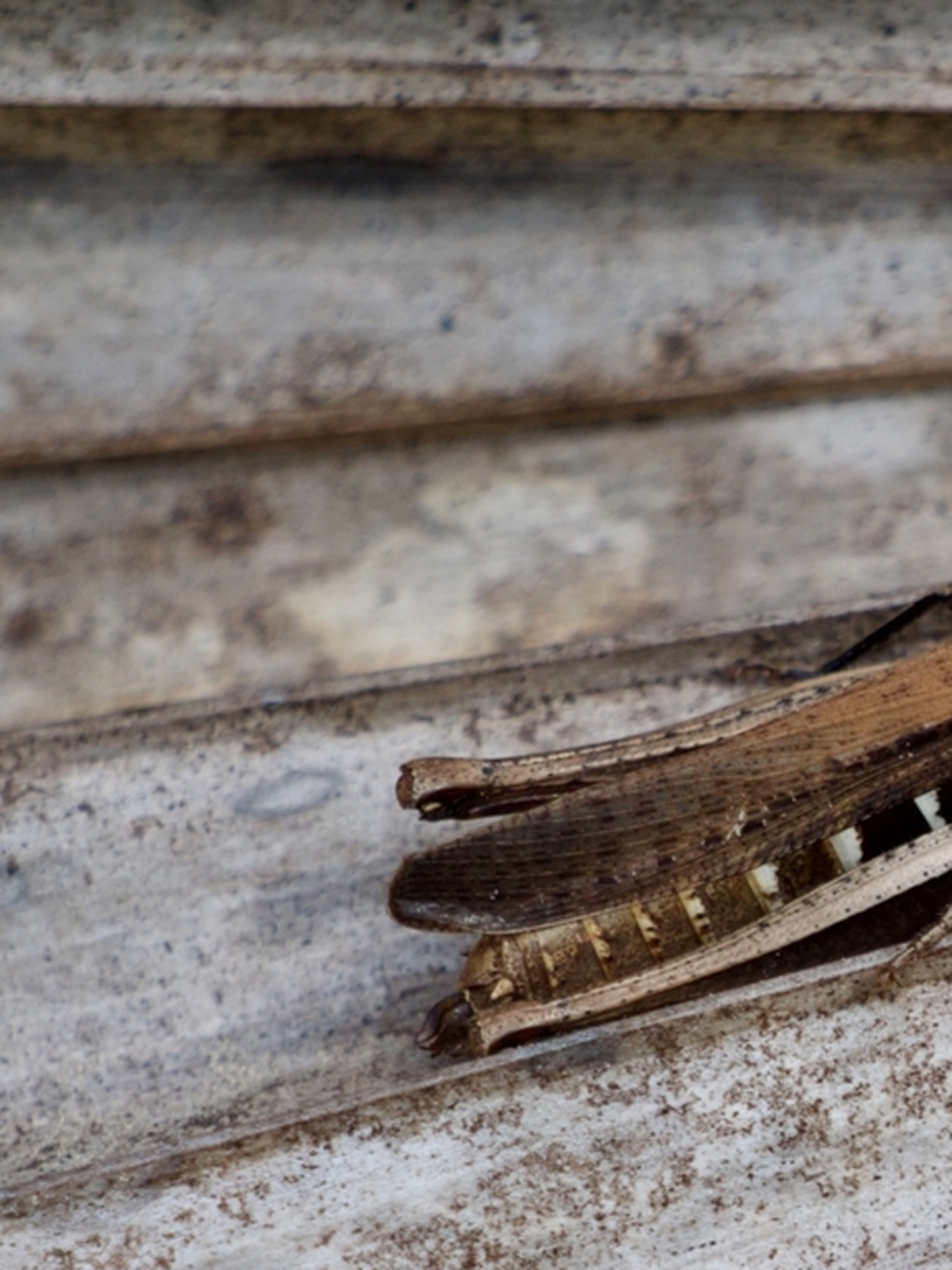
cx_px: 1174
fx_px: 54673
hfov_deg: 1.0
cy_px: 530
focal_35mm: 1491
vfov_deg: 1.3
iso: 200
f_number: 6.3
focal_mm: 400
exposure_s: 1/640
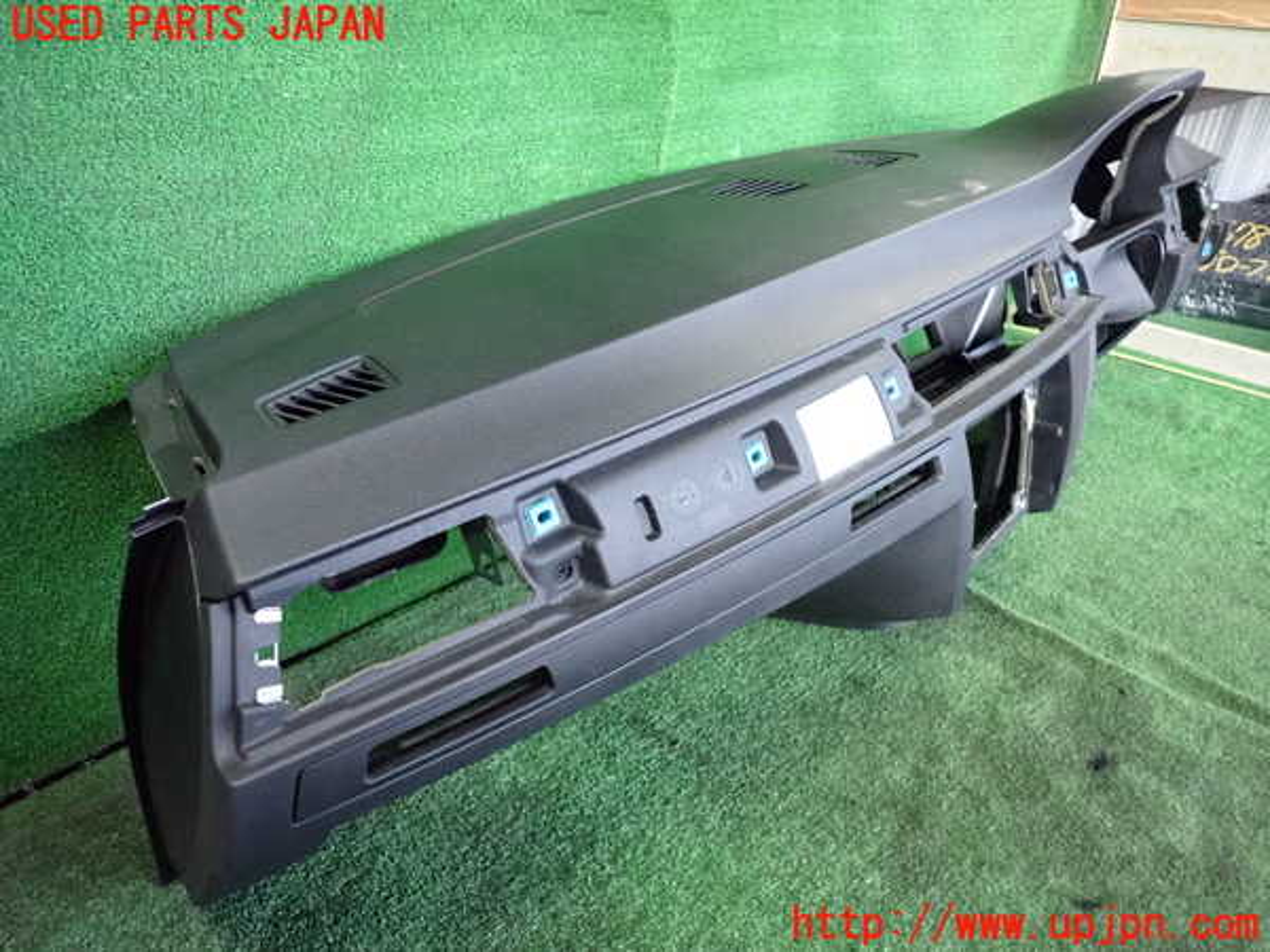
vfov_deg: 54.9
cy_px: 476
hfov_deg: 69.4
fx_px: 917
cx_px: 635
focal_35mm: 25
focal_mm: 4.5
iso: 1250
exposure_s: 1/125
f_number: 2
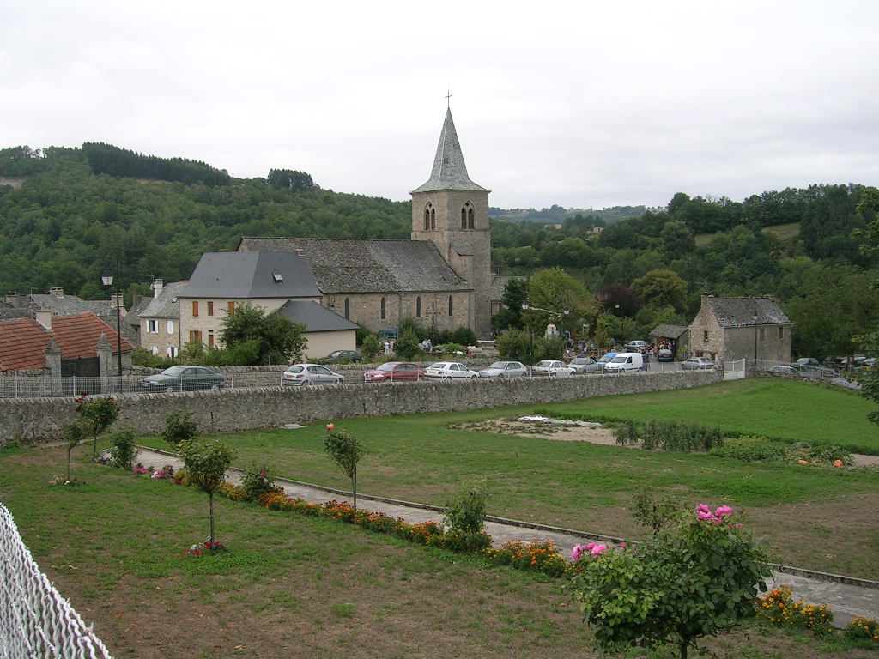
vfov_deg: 40.7
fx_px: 889
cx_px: 440
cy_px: 330
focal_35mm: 35
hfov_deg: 52.6
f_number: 4.8
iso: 50
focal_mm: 5.4
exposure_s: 1/217
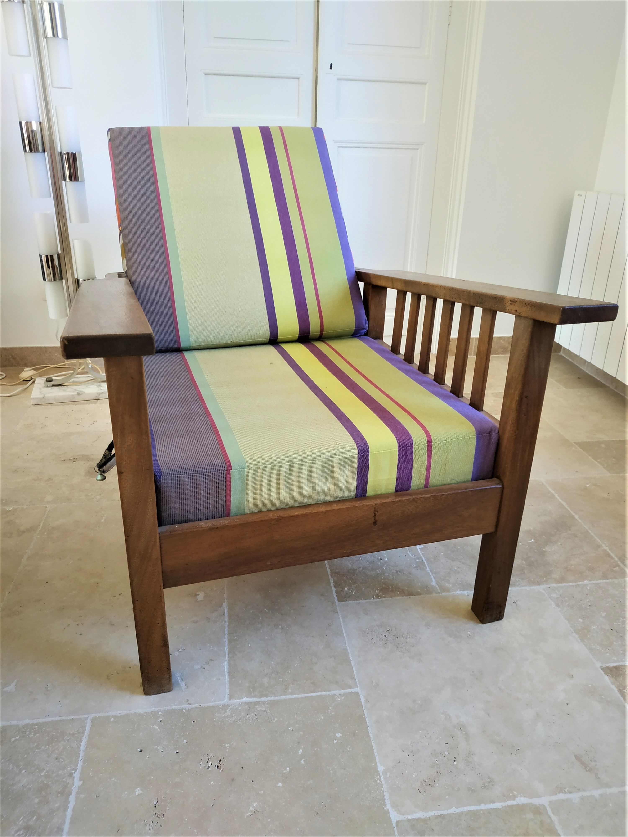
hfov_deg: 56.8
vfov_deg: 71.6
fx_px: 581
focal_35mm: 24
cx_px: 314
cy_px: 418
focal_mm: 3.94
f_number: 1.9
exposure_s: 1/50
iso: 250
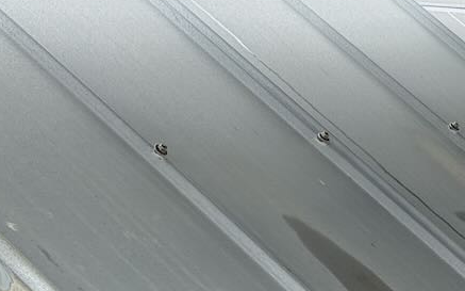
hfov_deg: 13.7
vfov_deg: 8.8
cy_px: 103
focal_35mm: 149
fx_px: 1888
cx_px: 533
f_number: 1.78
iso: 100
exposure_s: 1/1678
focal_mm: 6.76
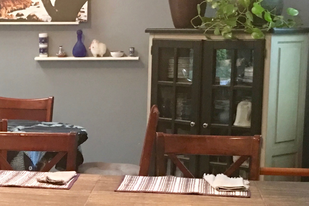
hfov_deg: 20.8
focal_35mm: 95
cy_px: 164
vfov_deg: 14.3
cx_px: 9
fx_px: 815
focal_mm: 4.15
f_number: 2.2
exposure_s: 1/4
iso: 64
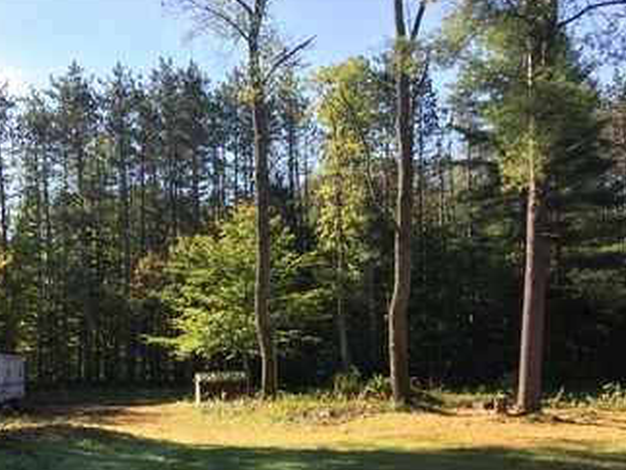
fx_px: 814
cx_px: 212
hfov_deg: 41.5
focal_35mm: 45
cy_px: 352
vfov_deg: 31.6
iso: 32
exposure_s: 1/549
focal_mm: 4.15
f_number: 2.2
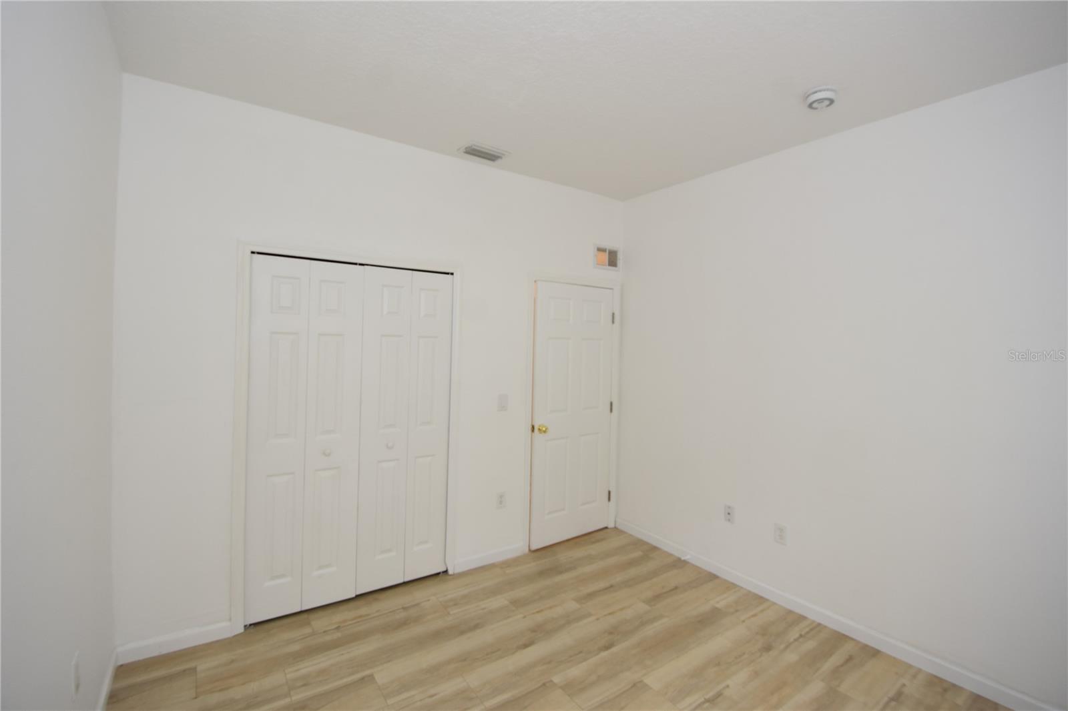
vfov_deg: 77.3
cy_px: 356
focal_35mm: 15
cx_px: 534
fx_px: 445
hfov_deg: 100.4
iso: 360
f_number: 4
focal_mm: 10
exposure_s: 1/60
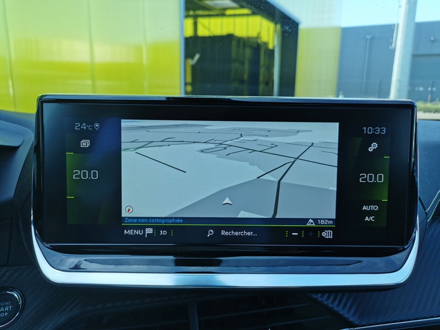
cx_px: 220
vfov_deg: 51.4
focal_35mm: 27
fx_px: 343
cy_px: 165
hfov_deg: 65.3
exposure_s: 1/767
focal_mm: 5.58
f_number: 1.8
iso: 50
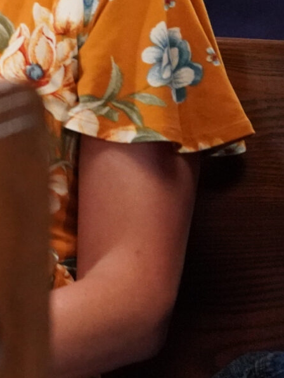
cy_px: -73
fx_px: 8747
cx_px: -420
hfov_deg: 1.9
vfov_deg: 2.5
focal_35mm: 799
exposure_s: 1/200
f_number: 2.8
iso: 8000
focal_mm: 194
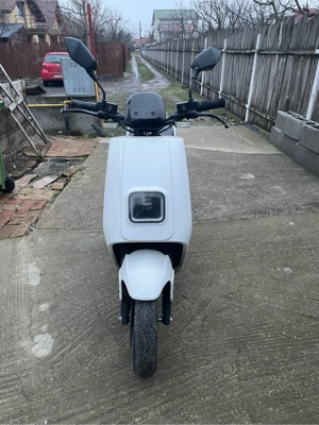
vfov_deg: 67.3
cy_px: 212
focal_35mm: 26
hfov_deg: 53.1
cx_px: 160
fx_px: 319
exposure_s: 1/60
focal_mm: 4.2
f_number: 1.6
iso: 160
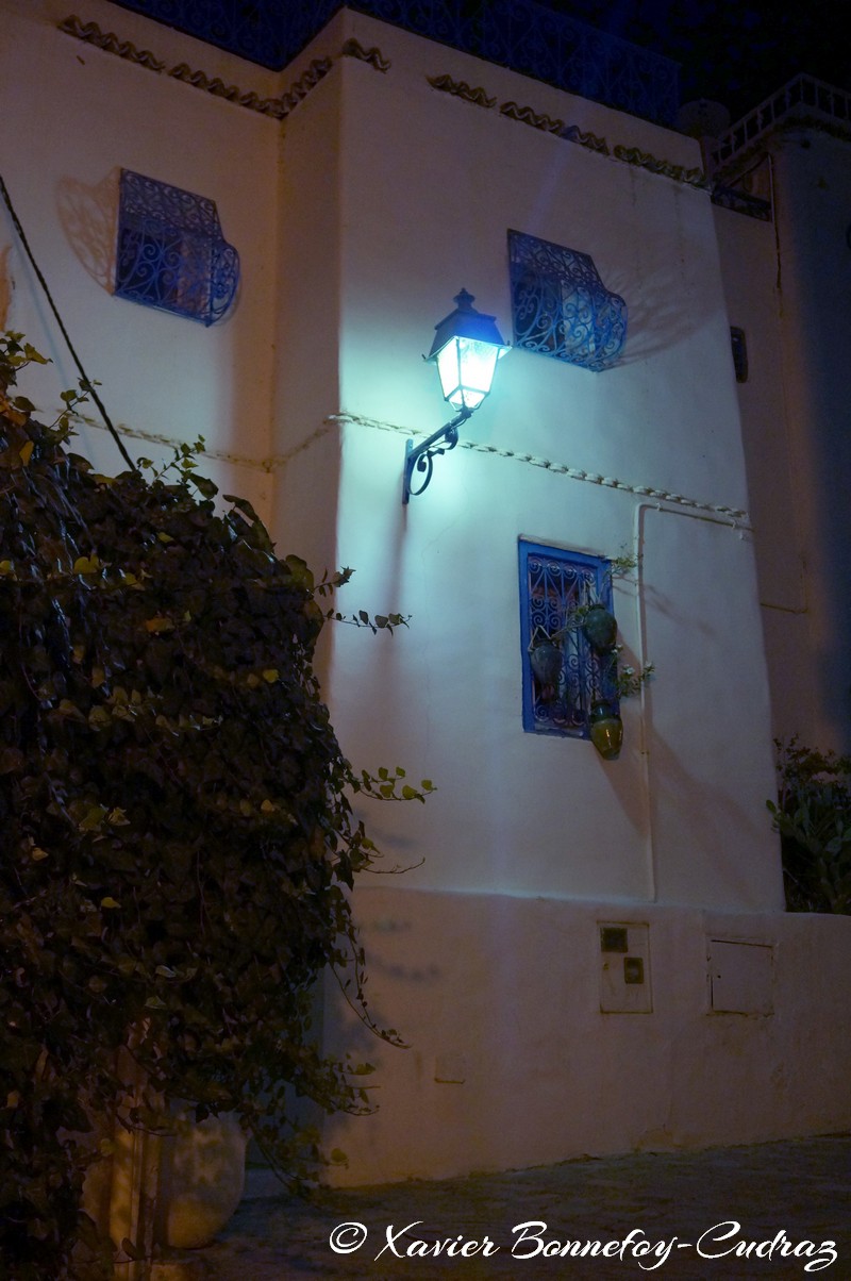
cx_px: 426
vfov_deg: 46.4
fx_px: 1493
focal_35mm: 42
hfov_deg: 31.8
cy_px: 640
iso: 1600
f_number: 4.5
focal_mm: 28
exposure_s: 1/50
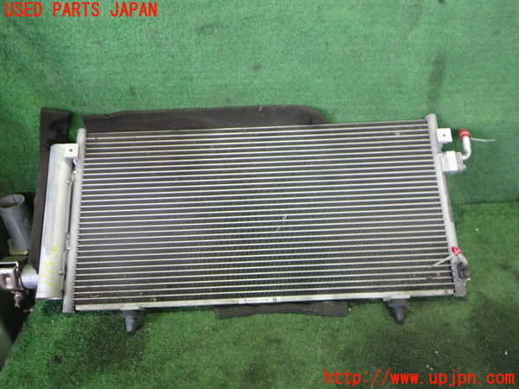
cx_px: 260
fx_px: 450
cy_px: 194
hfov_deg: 60.0
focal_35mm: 30
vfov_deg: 46.8
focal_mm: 5.4
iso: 400
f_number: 2.3
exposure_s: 1/30
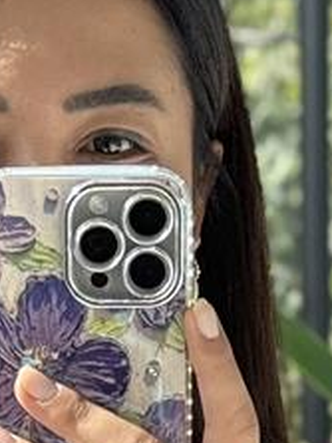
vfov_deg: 6.5
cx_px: 83
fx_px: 3674
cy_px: 1096
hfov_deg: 5.2
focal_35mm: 287
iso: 64
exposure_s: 1/377
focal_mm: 6.76
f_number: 1.78
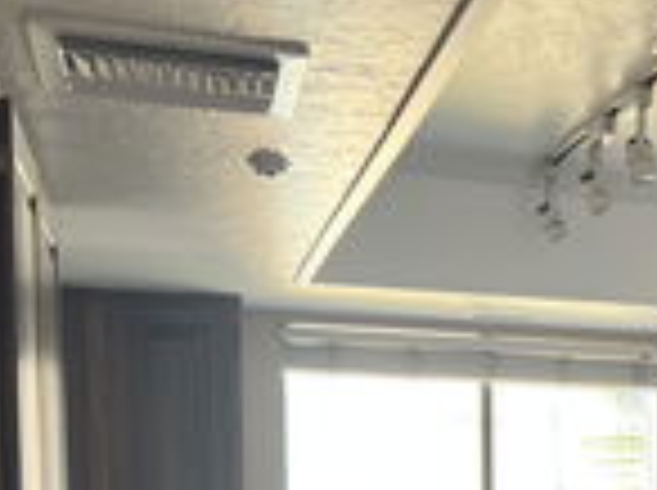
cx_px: 749
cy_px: 611
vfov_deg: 18.2
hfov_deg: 23.8
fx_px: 1440
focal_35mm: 76
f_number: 1.5
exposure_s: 1/120
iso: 80
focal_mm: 5.7
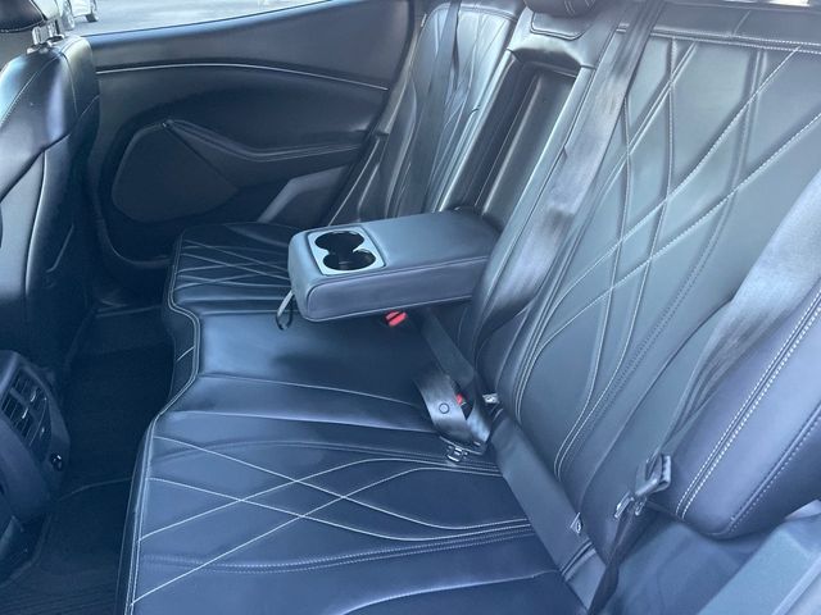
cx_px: 410
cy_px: 308
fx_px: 617
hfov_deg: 67.3
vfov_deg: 53.1
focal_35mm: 26
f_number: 1.6
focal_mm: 4.2
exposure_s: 1/60
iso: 400
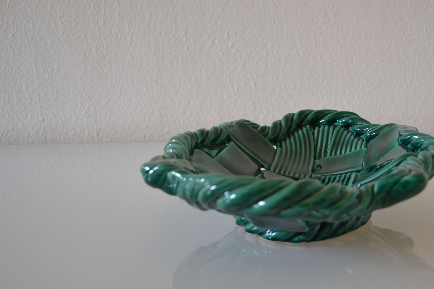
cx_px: 286
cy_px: 161
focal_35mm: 44
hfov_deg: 43.9
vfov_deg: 30.5
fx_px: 530
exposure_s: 1/60
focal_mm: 22
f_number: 4
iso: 400
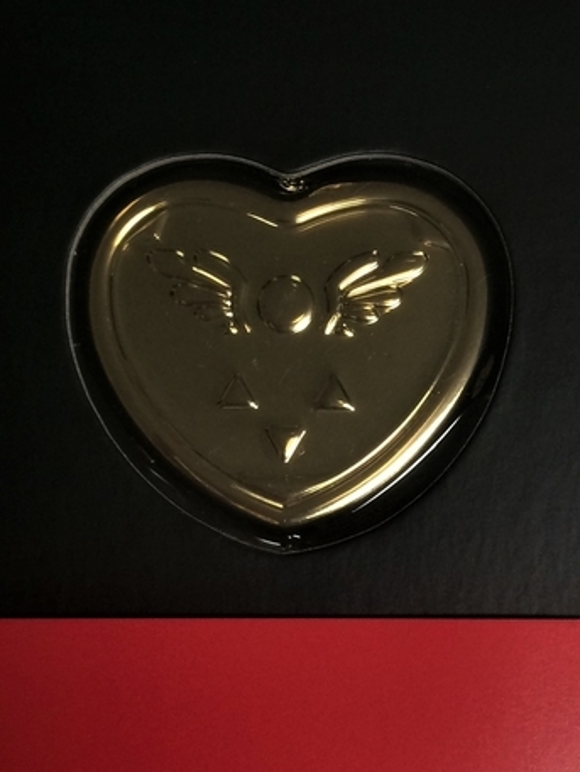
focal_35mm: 65
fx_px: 1451
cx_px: 282
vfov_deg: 29.8
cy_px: 375
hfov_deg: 22.6
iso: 50
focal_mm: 4.15
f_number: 2.2
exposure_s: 1/33
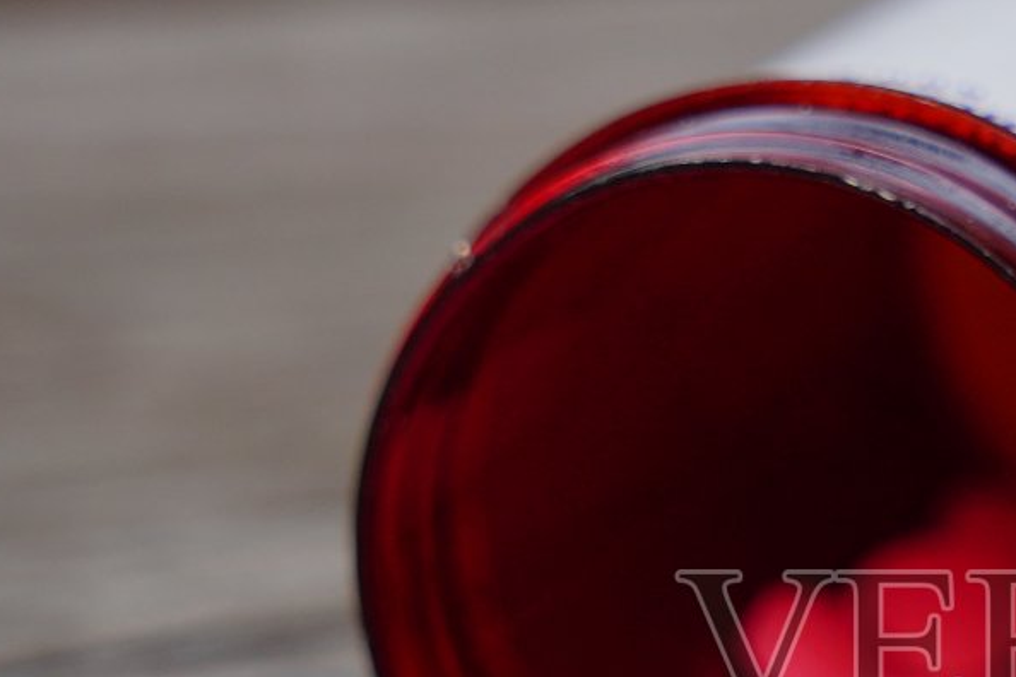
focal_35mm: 358
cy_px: 688
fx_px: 10103
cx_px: 965
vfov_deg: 3.8
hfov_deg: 5.7
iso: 200
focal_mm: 89
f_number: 6.3
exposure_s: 1/500
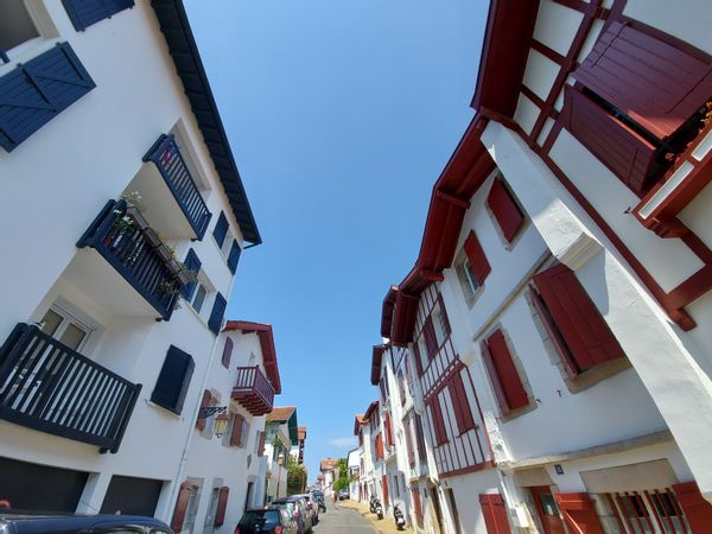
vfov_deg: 89.9
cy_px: 267
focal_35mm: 13
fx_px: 267
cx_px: 356
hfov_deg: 106.2
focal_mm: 1.95
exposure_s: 1/1243
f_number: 2.2
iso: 50
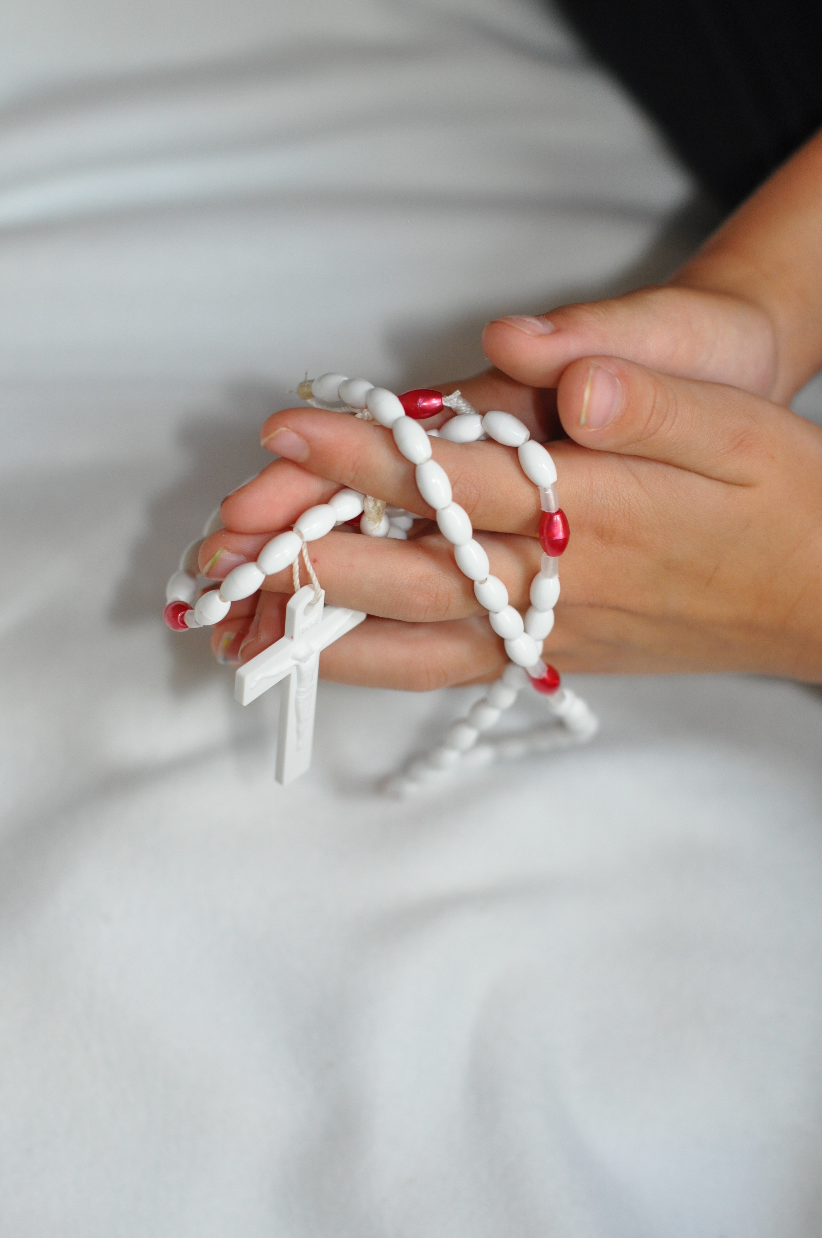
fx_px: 2575
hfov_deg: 18.1
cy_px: 619
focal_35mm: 75
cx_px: 411
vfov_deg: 27.0
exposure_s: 1/100
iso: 800
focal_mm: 50
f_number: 2.8
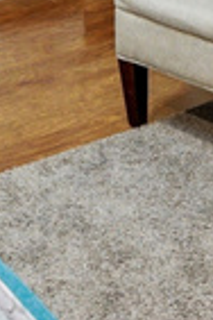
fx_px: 905
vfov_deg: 15.9
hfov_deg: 13.4
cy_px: -313
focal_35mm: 102
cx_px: 125
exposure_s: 1/1250
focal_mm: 14
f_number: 4
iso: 3200
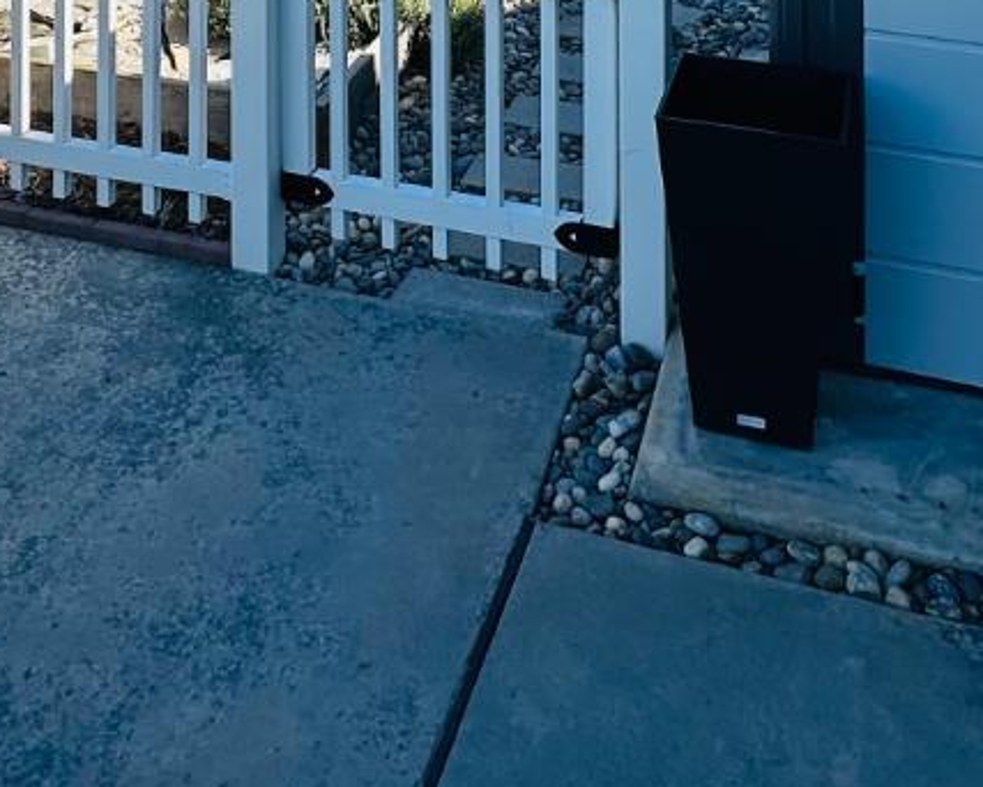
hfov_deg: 38.6
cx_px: 407
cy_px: -487
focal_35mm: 48
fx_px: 1397
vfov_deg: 23.2
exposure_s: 1/1416
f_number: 2.2
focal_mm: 2.22
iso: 40
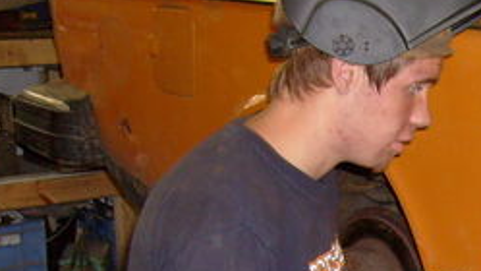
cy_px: 296
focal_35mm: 98
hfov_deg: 20.9
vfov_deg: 12.2
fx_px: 1250
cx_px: 502
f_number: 2.8
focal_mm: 5.8
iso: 100
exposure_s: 1/45
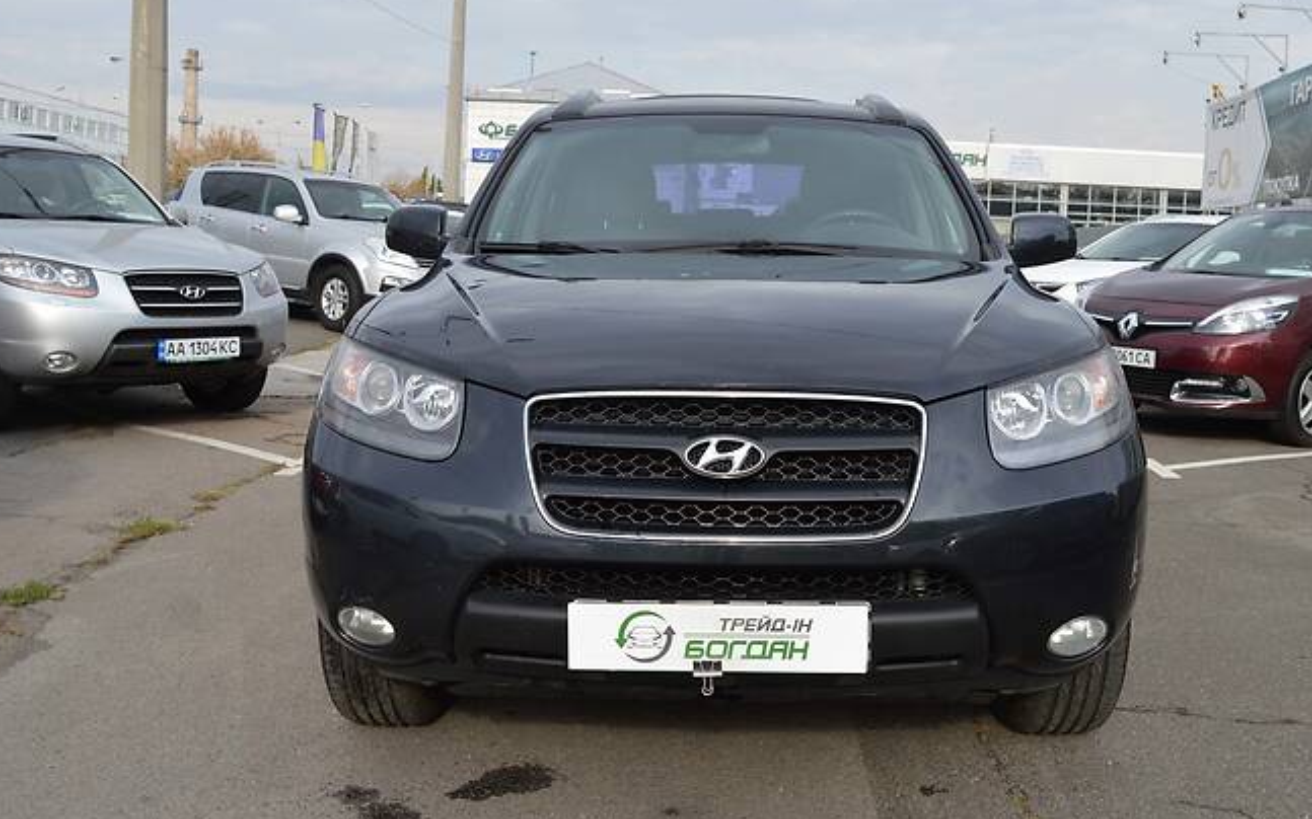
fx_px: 1215
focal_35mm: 34
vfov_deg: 37.1
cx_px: 714
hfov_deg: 56.6
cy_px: 330
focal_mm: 18
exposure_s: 1/200
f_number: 7.1
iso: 100
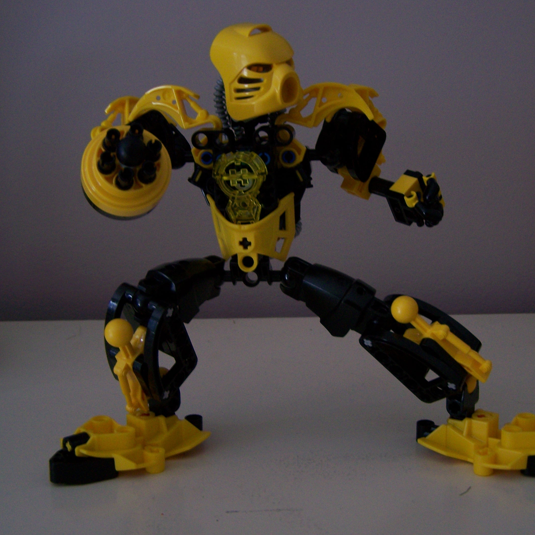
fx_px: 787
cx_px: 313
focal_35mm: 45
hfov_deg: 37.4
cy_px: 268
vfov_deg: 37.6
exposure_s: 1/8
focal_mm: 6.3
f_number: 2.8
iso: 160
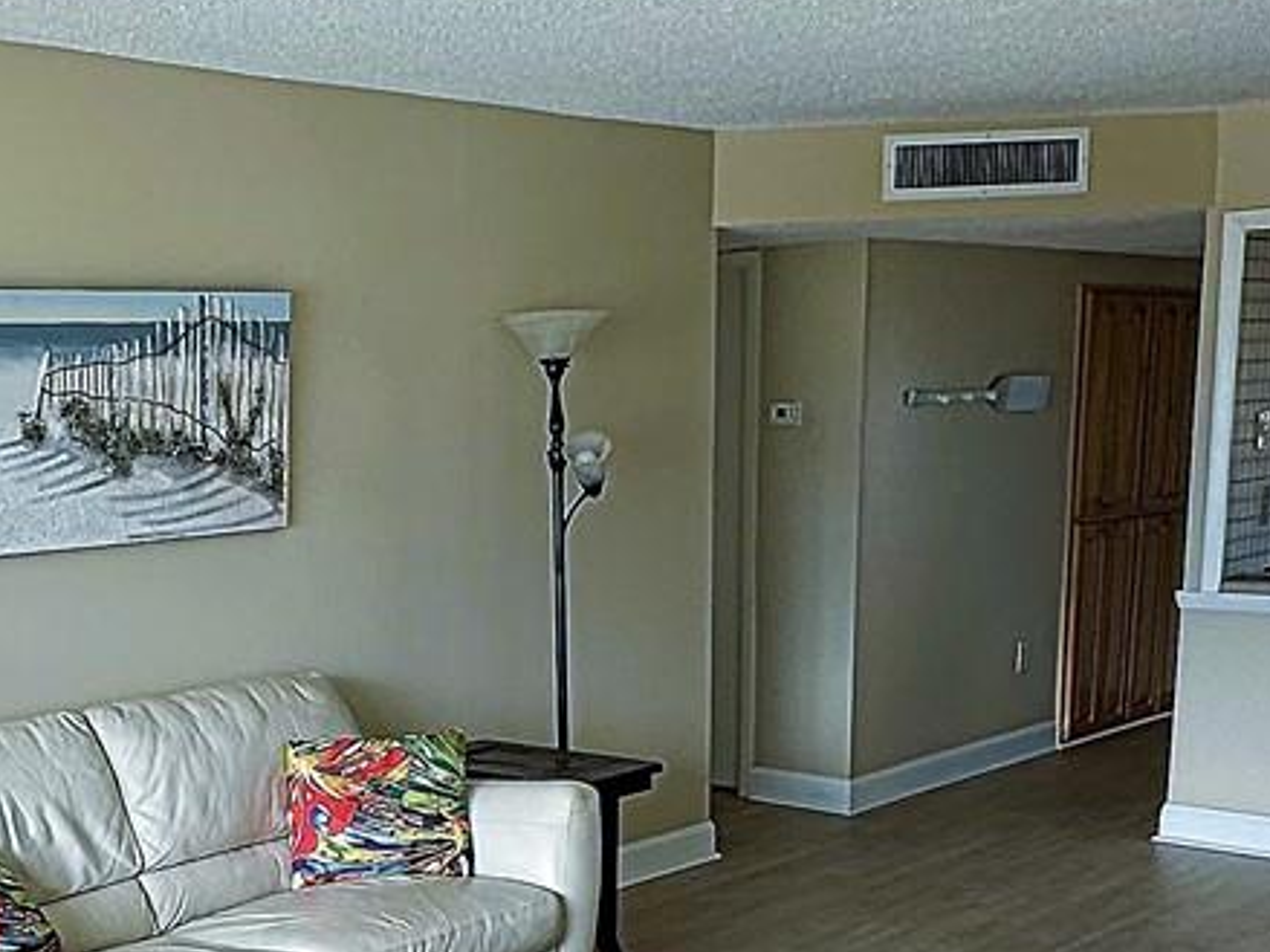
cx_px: 269
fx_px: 1871
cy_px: 816
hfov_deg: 36.3
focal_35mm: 51
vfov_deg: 27.7
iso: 50
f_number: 2.2
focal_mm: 2.22
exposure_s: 1/99
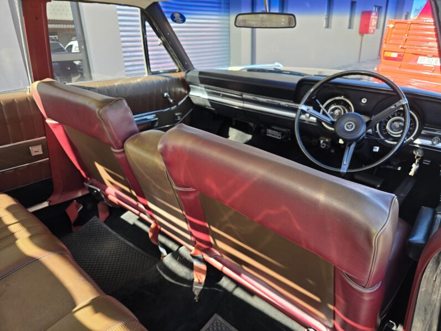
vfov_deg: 58.9
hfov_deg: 73.9
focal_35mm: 23
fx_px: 293
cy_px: 166
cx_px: 220
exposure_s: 1/180
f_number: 1.7
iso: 40
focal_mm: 6.3
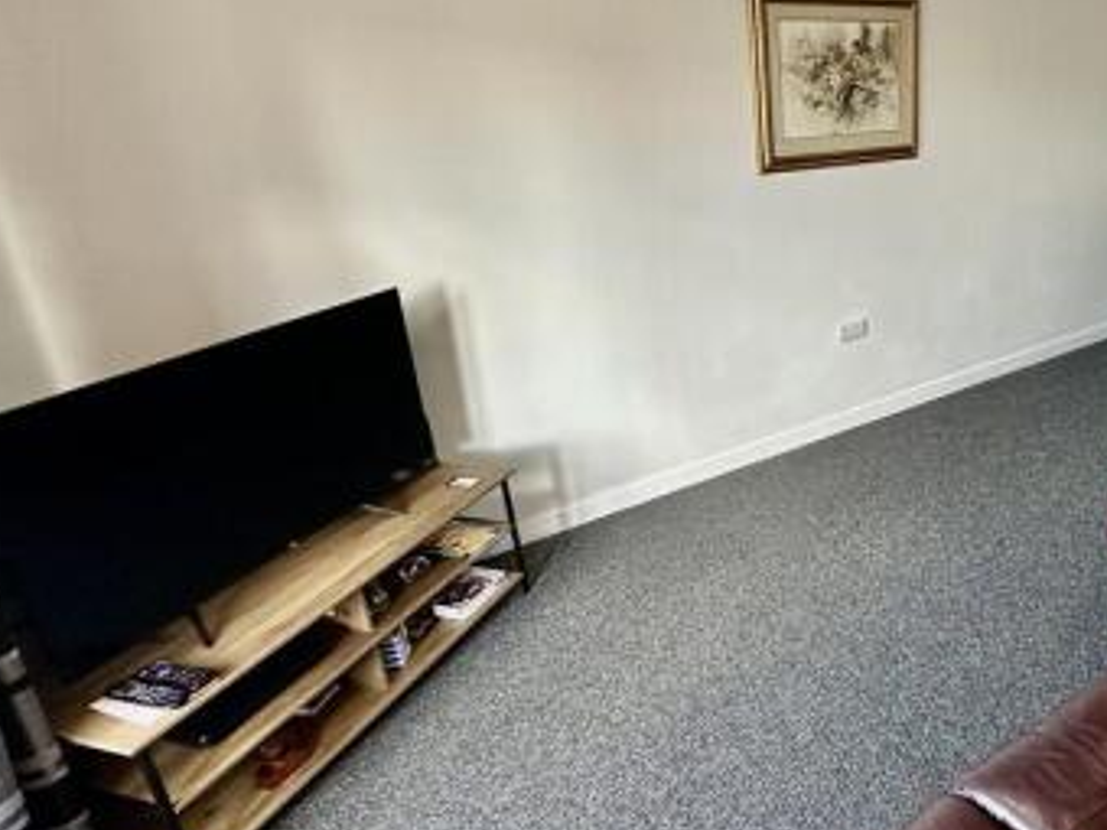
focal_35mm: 24
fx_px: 768
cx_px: 845
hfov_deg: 66.6
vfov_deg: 56.4
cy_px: 334
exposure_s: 1/99
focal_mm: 2.22
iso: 200
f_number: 2.2
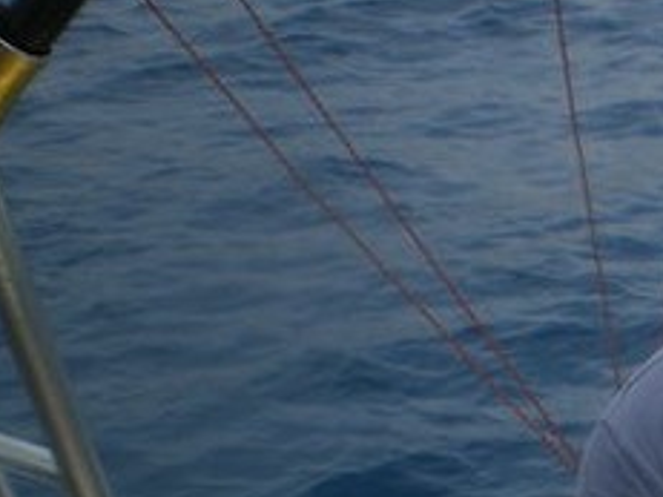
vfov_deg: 14.6
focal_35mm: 98
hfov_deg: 18.5
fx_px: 1876
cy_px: 592
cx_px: 893
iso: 50
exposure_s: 1/640
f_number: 4.6
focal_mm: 6.3
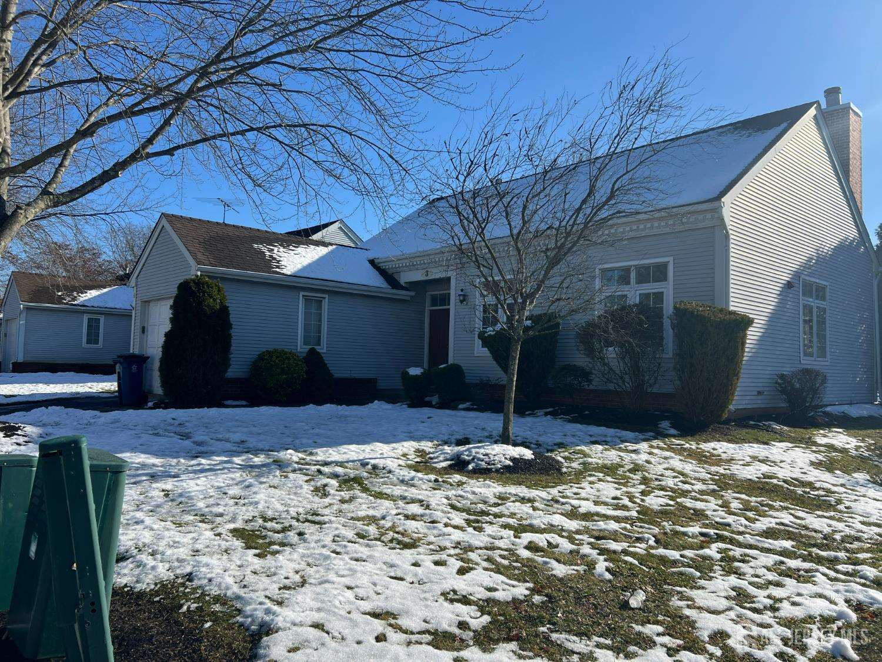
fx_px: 662
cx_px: 441
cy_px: 331
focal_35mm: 26
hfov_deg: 67.3
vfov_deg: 53.1
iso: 50
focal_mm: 5.7
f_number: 1.5
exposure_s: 1/4831
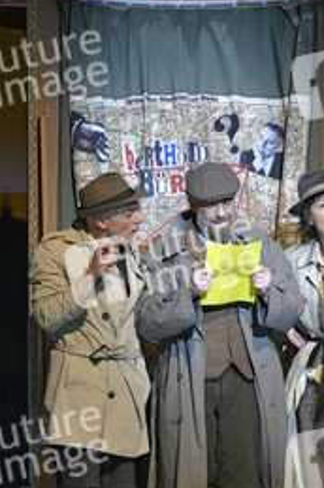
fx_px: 2612
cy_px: 358
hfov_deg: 7.1
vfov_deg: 10.6
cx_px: 217
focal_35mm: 193
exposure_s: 1/200
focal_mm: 125
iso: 2500
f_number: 5.6
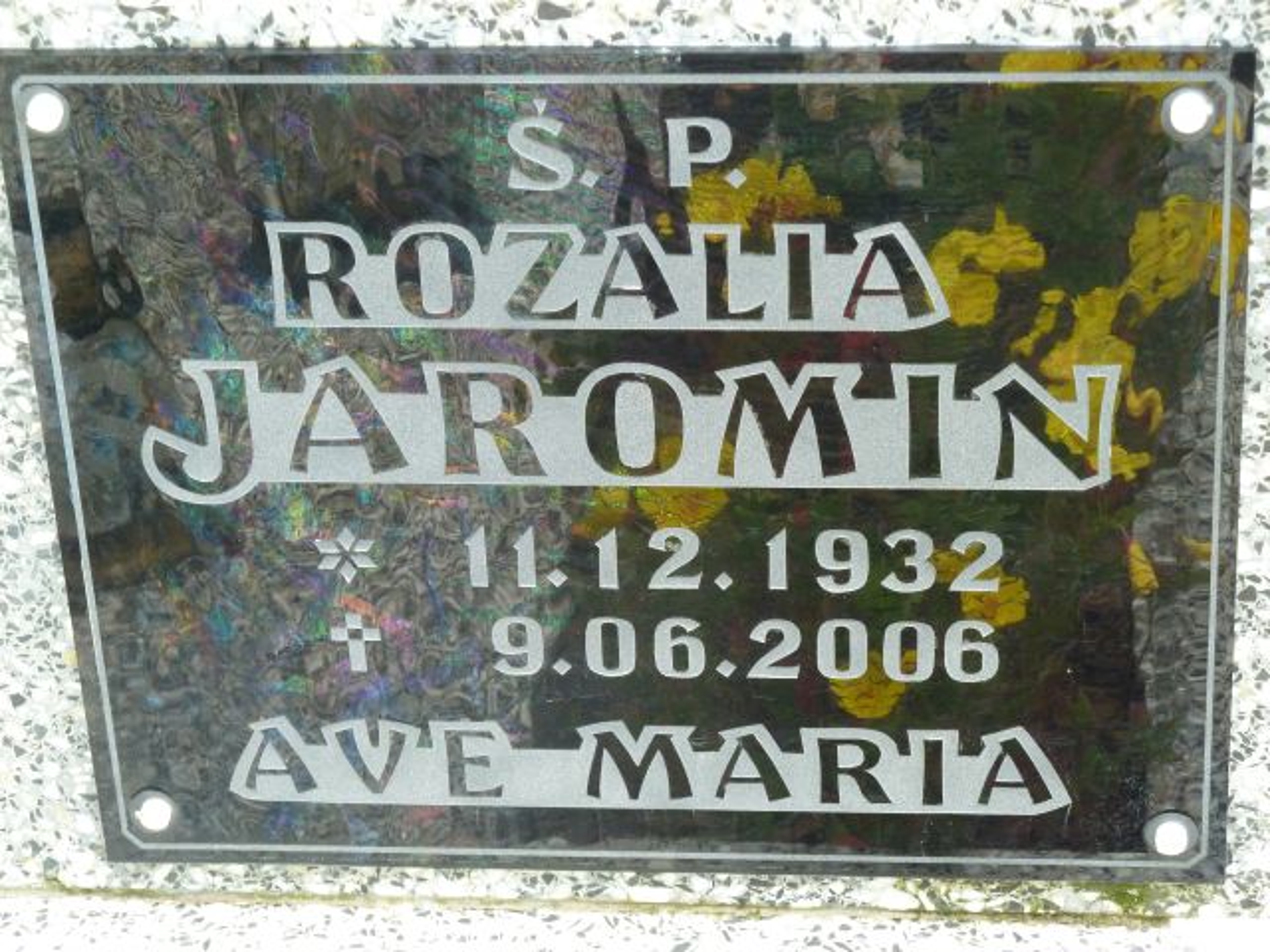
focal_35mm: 104
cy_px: 476
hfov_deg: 18.9
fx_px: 3816
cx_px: 635
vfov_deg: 14.2
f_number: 4.3
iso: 200
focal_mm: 17
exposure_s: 1/40
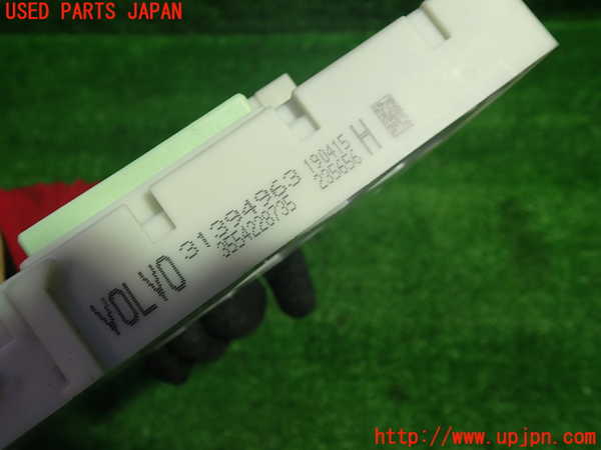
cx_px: 300
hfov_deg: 60.0
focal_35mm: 30
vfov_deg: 46.8
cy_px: 225
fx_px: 521
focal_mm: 5.4
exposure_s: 1/60
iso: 200
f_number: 2.3
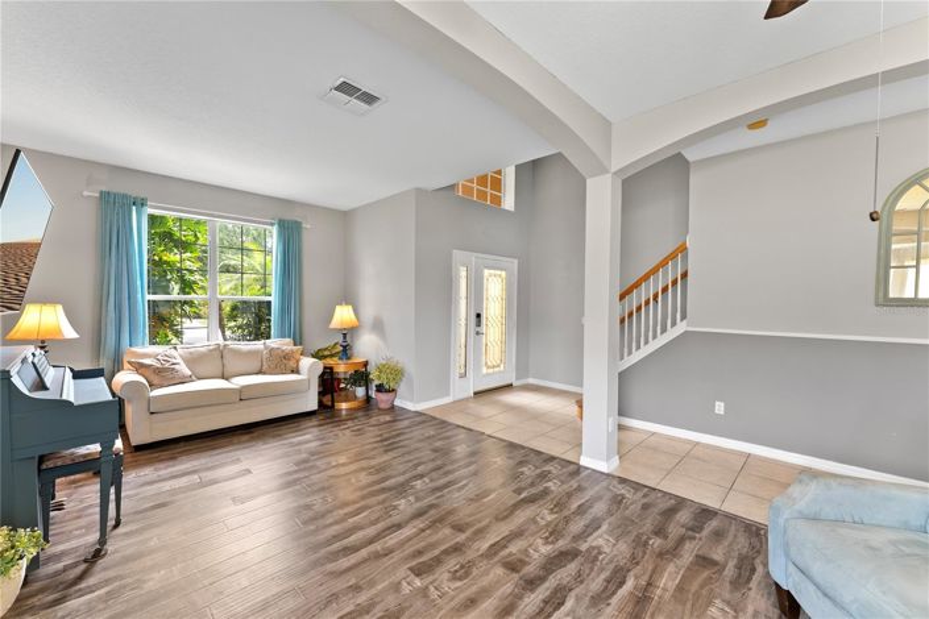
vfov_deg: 81.2
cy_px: 310
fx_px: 361
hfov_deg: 104.3
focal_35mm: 14
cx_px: 464
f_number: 7.1
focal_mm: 14
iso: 250
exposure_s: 1/4
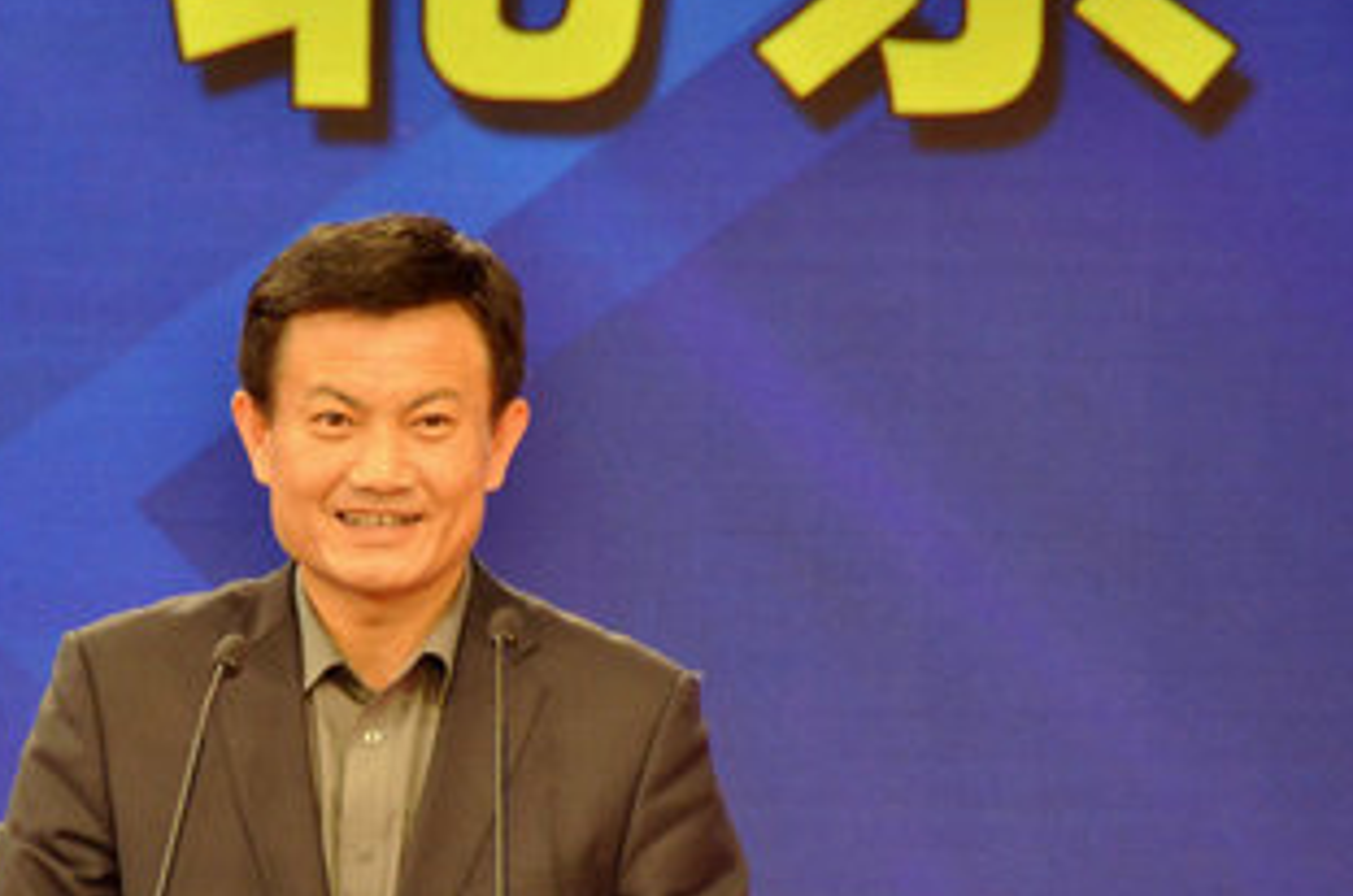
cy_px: 557
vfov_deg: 2.6
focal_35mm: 531
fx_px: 19916
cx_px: 296
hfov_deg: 3.9
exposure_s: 1/100
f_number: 5.6
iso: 1250
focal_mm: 200
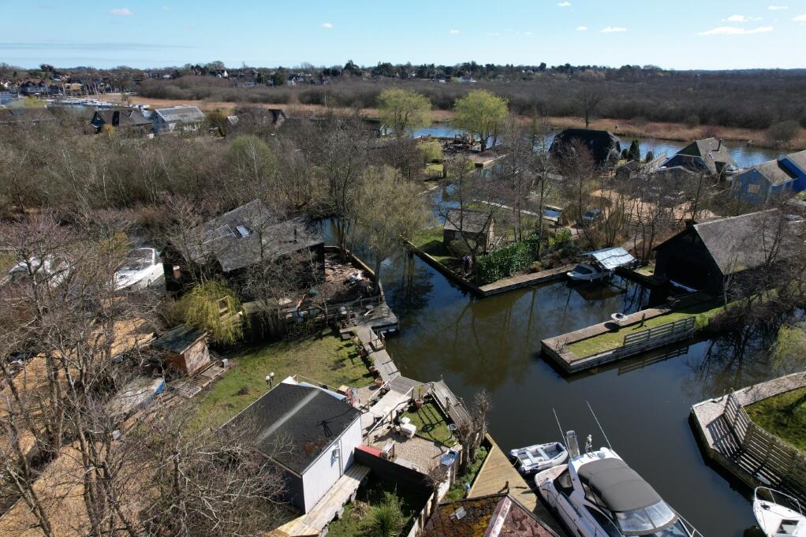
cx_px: 403
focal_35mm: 22
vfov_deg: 57.2
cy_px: 268
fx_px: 492
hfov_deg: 78.6
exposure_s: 1/90
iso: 100
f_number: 2.8
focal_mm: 8.38
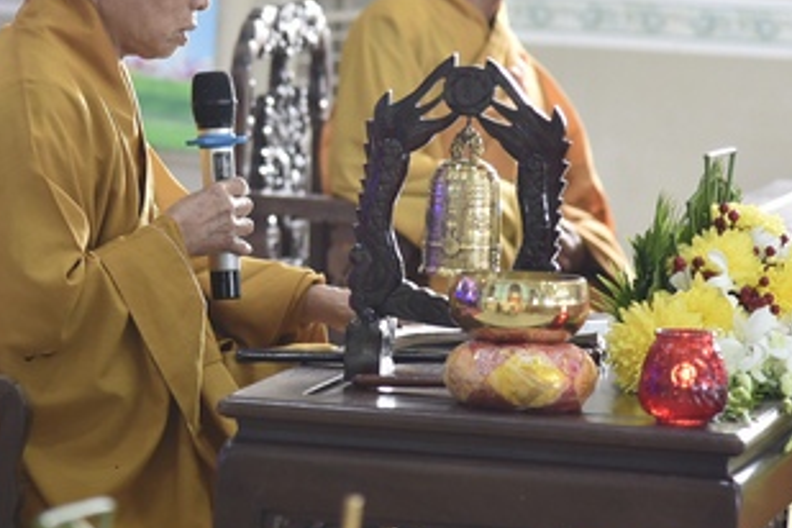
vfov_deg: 5.4
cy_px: 94
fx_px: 5544
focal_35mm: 252
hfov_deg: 8.2
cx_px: 238
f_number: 4
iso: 800
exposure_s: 1/40
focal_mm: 120
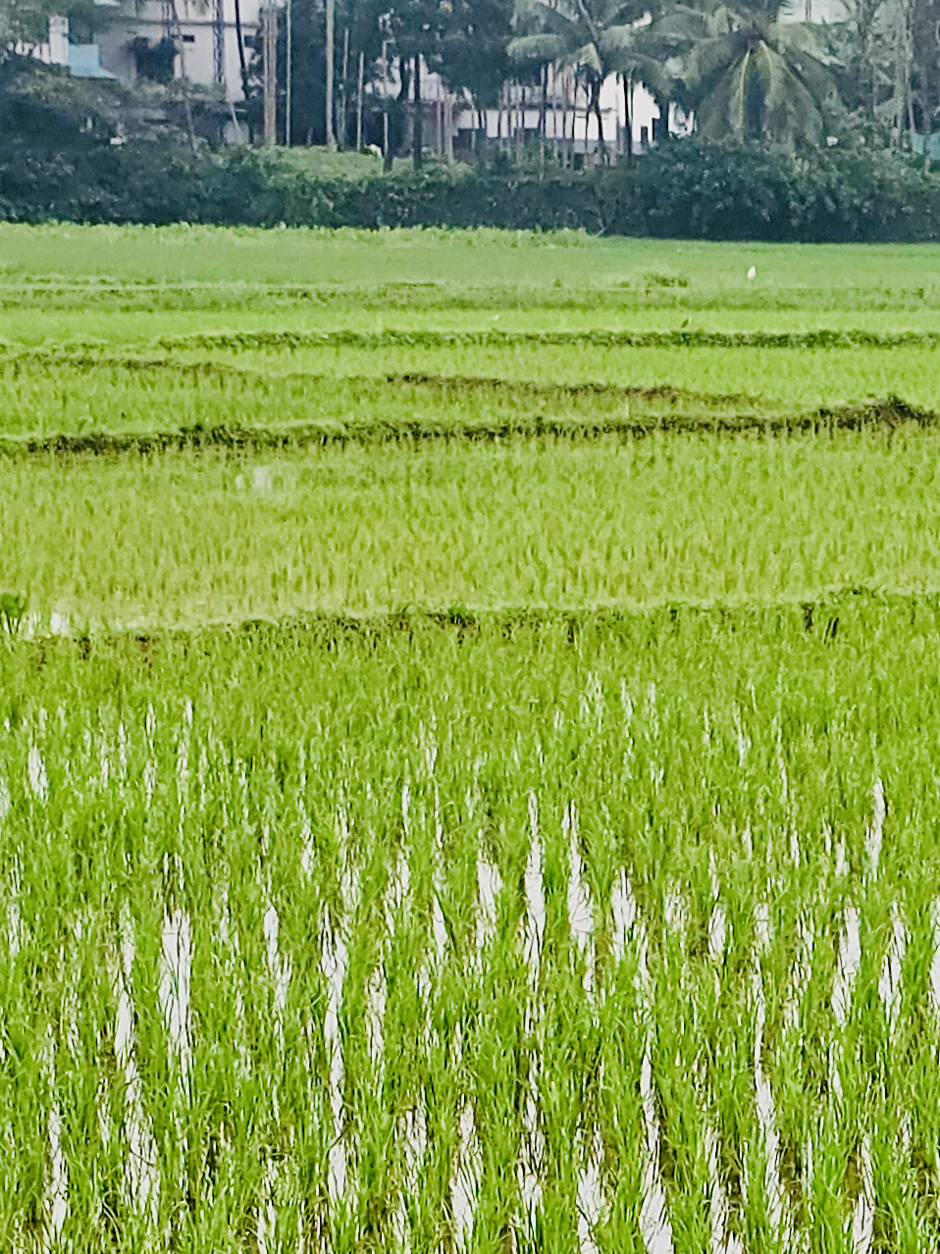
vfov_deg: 23.3
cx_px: 1019
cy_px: 1713
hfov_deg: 19.6
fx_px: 2608
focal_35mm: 72
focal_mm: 6.3
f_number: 1.7
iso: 10
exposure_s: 1/455
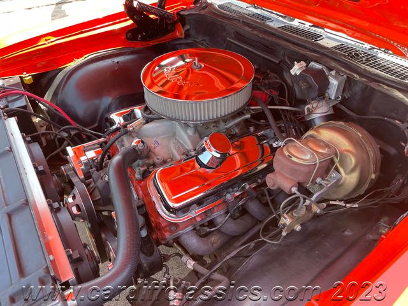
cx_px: 204
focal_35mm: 26
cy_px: 153
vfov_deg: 53.1
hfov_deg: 67.3
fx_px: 306
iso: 40
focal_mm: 4.2
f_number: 1.6
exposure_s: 1/121
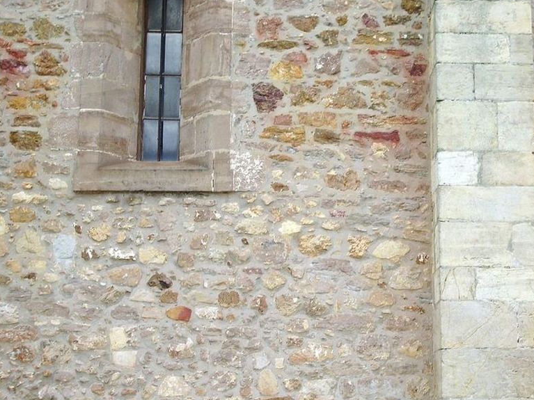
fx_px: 1234
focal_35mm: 80
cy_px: 174
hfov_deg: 24.3
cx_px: 343
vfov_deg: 18.4
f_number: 3.5
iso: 50
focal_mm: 10.2
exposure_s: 1/80
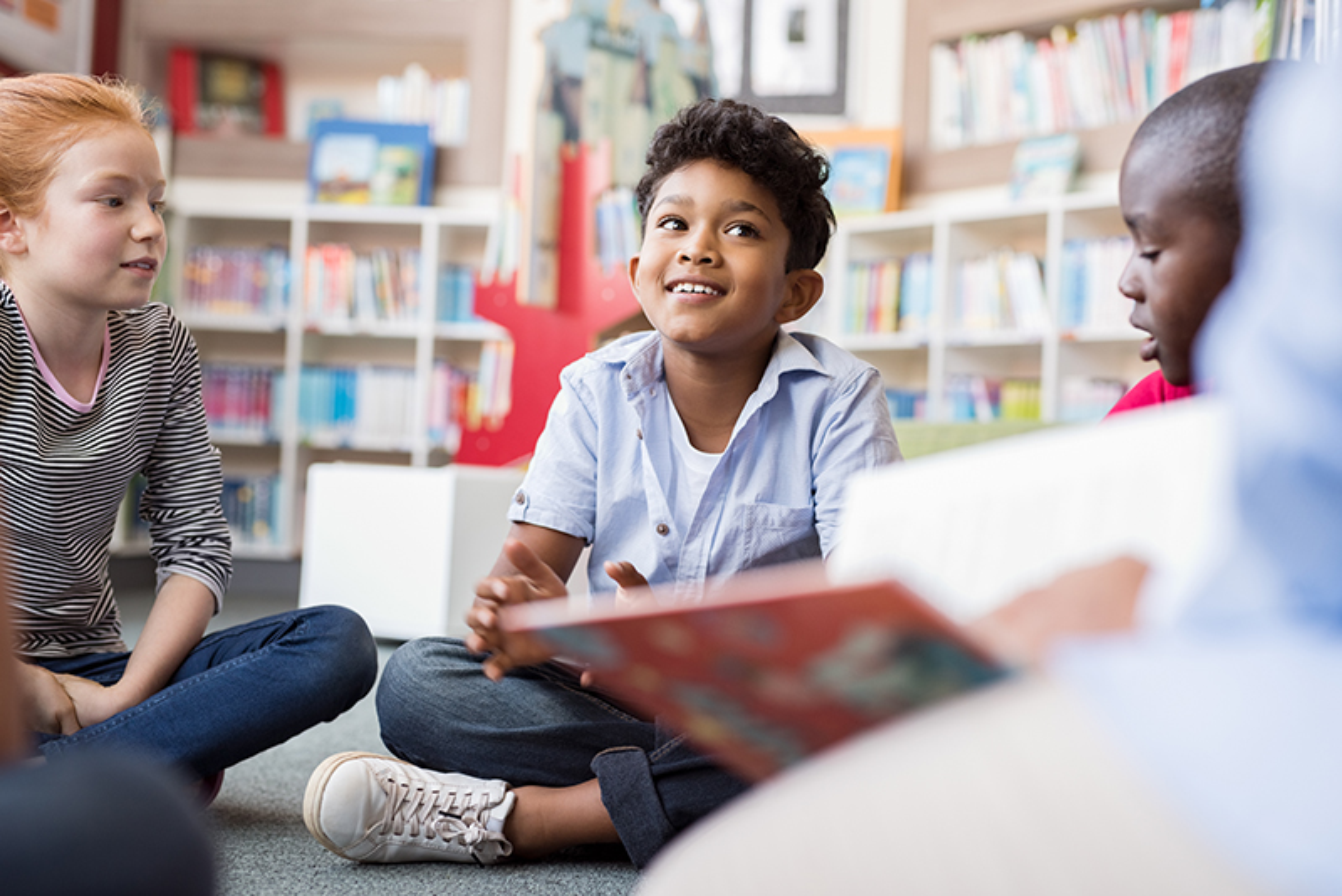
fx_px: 1864
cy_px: 448
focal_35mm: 50
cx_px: 671
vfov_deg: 27.0
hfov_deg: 39.6
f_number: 2.5
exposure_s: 1/125
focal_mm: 50
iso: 500
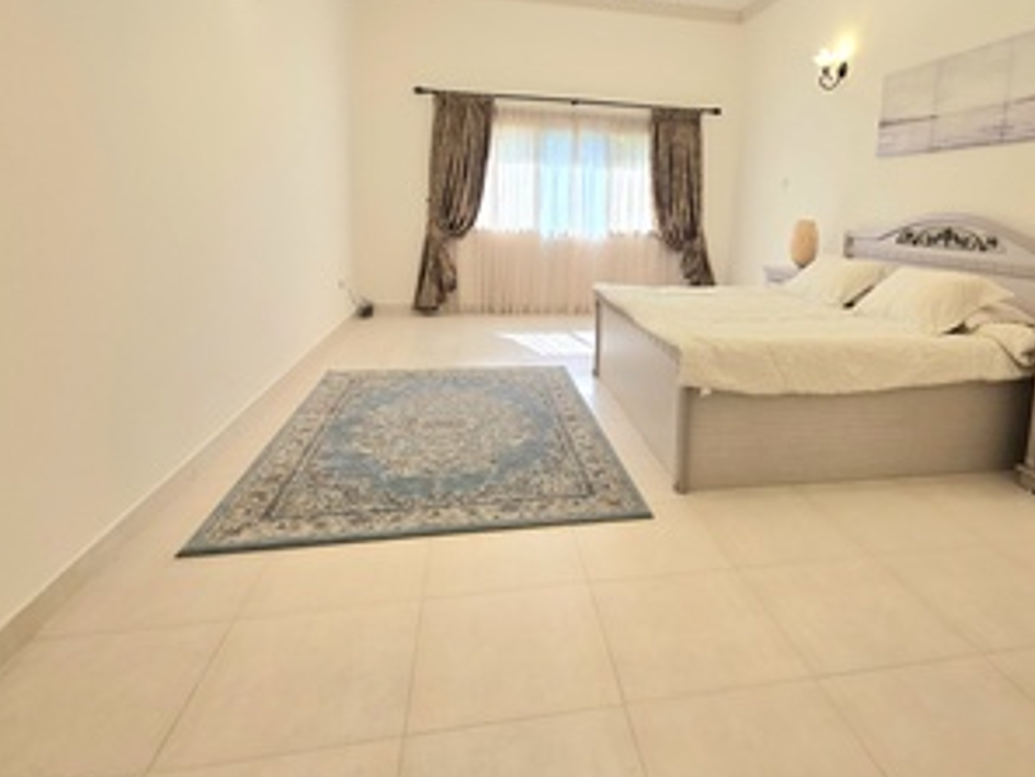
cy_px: 301
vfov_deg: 65.2
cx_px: 612
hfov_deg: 80.9
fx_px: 598
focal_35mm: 20
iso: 64
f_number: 1.9
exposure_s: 1/101
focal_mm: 2.2
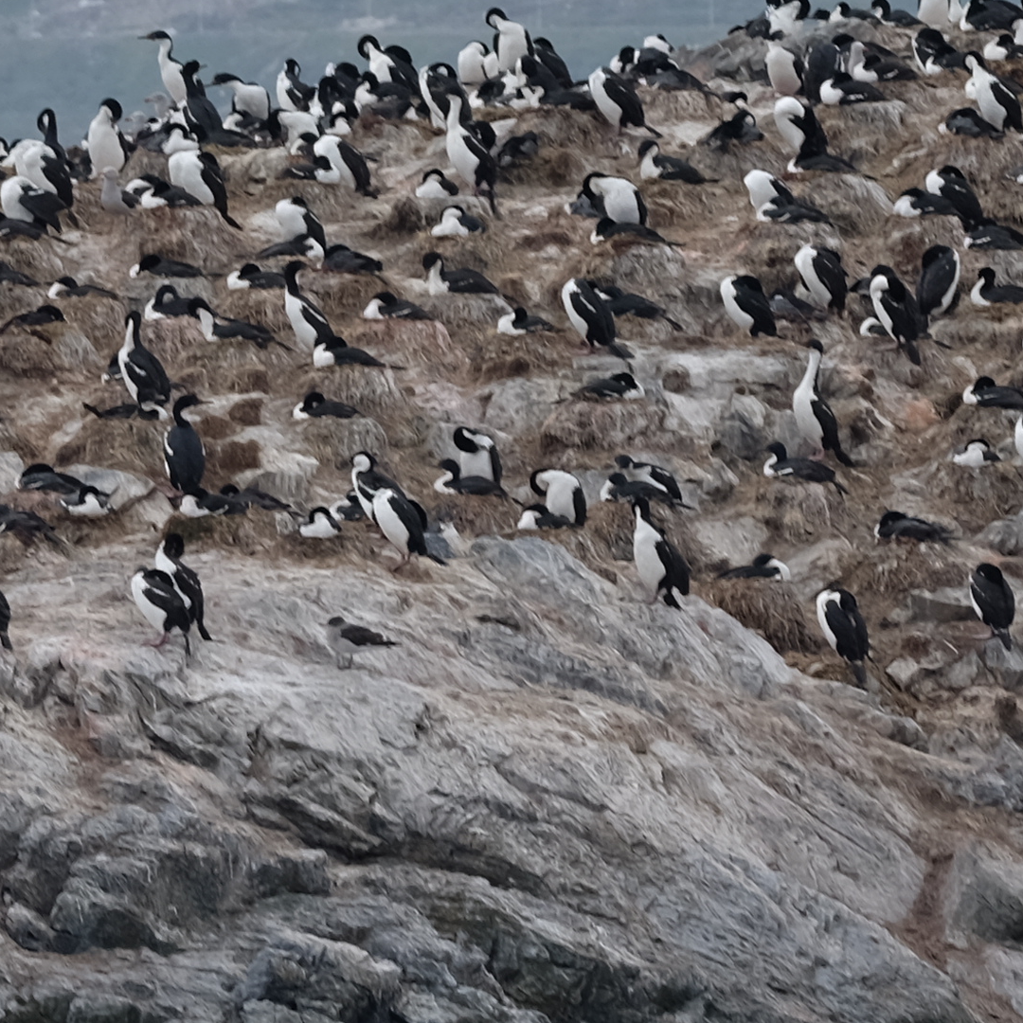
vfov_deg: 2.2
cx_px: 580
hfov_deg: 2.2
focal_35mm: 809
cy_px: 337
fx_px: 27049
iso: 200
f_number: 6.4
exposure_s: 1/400
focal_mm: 140
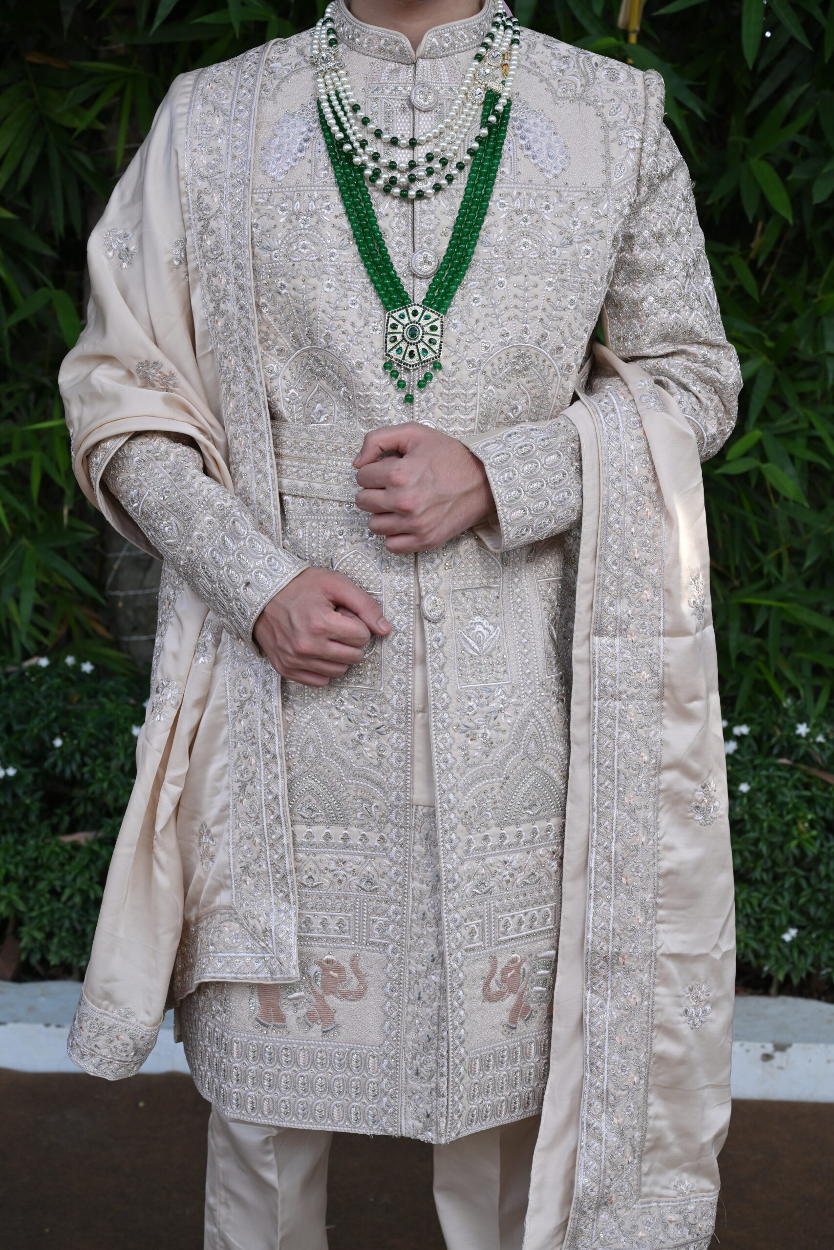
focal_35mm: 50
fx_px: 1737
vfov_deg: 39.6
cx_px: 417
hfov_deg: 27.0
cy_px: 625
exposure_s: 1/200
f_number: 6.3
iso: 400
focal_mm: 50
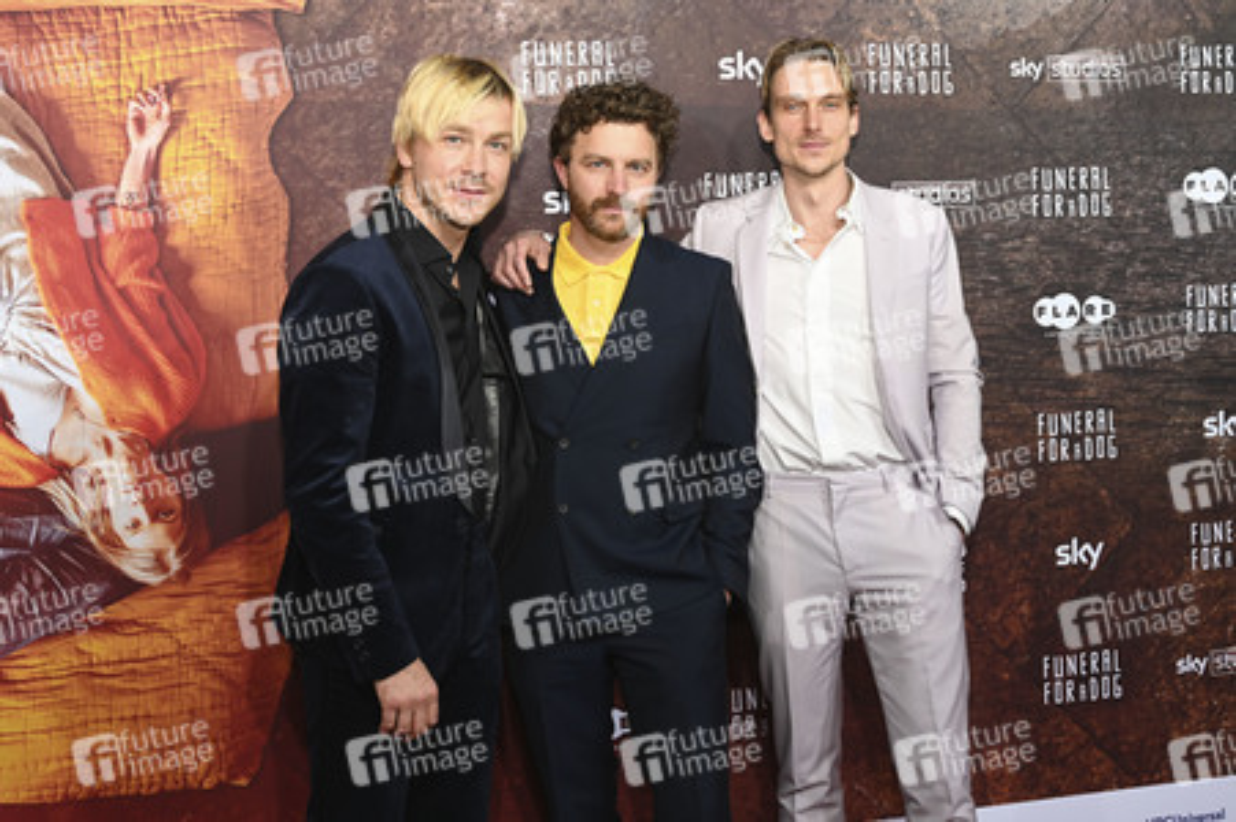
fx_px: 1269
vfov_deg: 35.9
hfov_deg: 51.9
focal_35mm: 37
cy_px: 411
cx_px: 618
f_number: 6.3
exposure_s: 1/200
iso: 400
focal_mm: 37
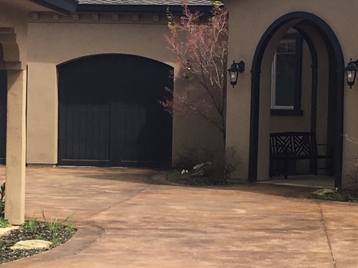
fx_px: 1230
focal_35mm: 119
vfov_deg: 12.4
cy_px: 166
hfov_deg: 16.6
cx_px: 173
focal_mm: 4.15
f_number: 2.2
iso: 25
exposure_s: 1/1326
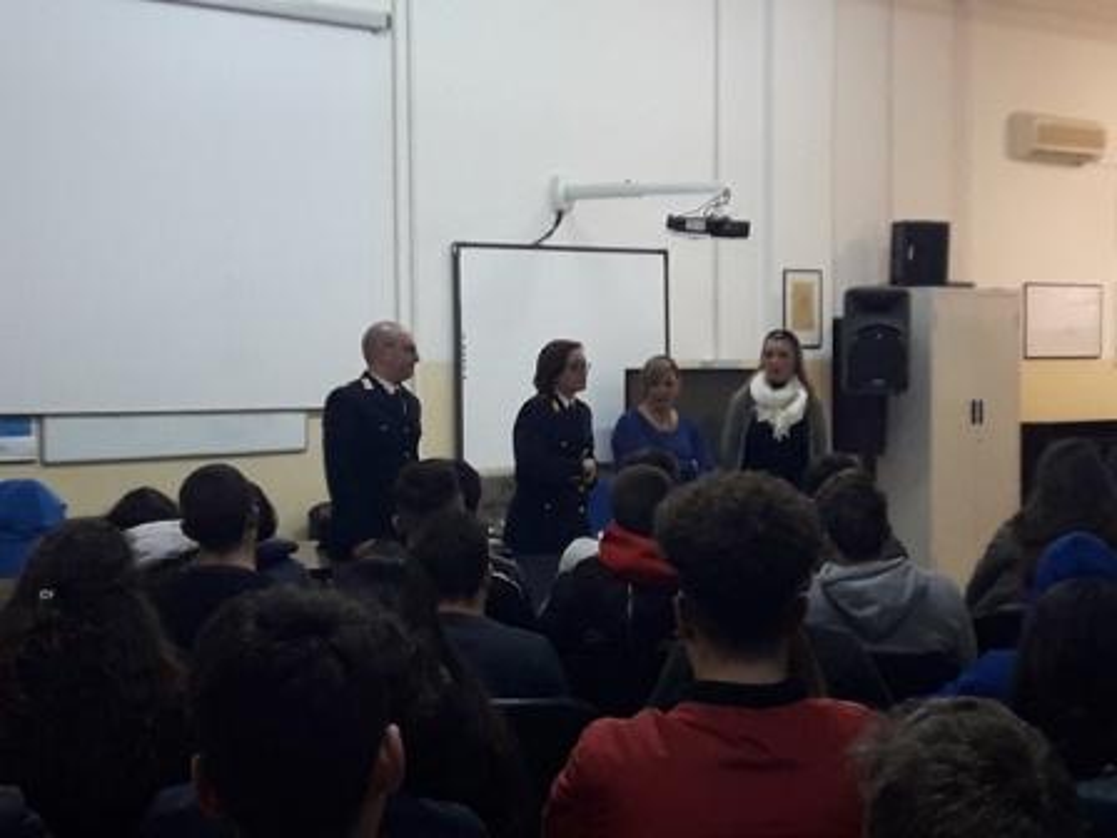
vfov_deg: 49.7
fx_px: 904
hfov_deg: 63.4
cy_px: 419
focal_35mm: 28
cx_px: 558
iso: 125
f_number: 1.9
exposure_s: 1/33
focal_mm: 3.7
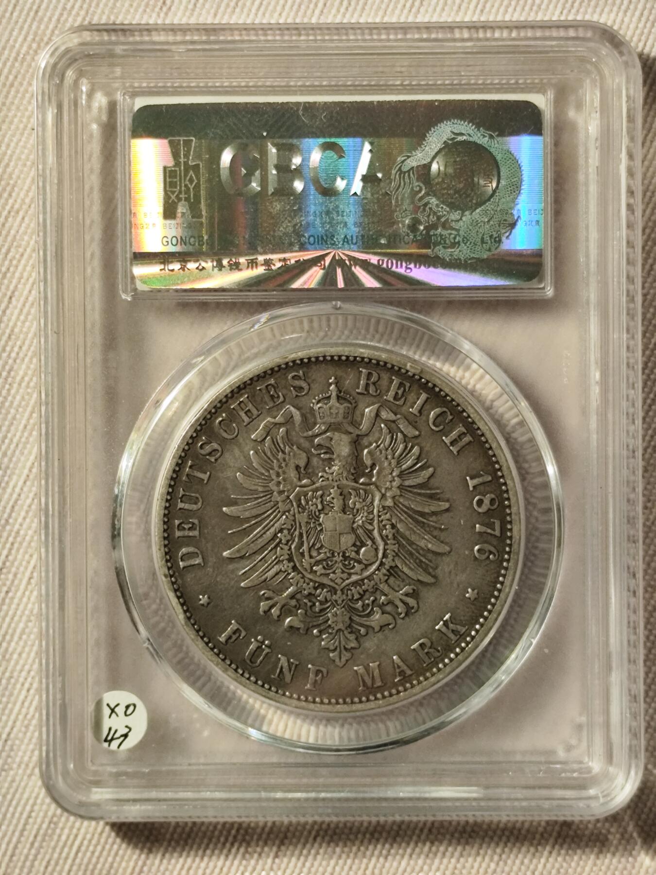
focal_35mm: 93
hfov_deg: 15.9
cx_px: 328
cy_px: 438
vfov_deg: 21.1
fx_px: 2350
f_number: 1.65
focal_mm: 6.19
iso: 400
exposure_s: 1/25
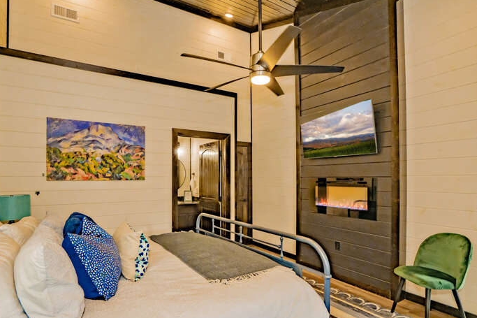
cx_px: 236
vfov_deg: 67.2
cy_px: 177
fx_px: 238
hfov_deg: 90.0
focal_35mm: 18
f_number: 7.1
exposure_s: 1/160
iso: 1600
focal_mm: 16
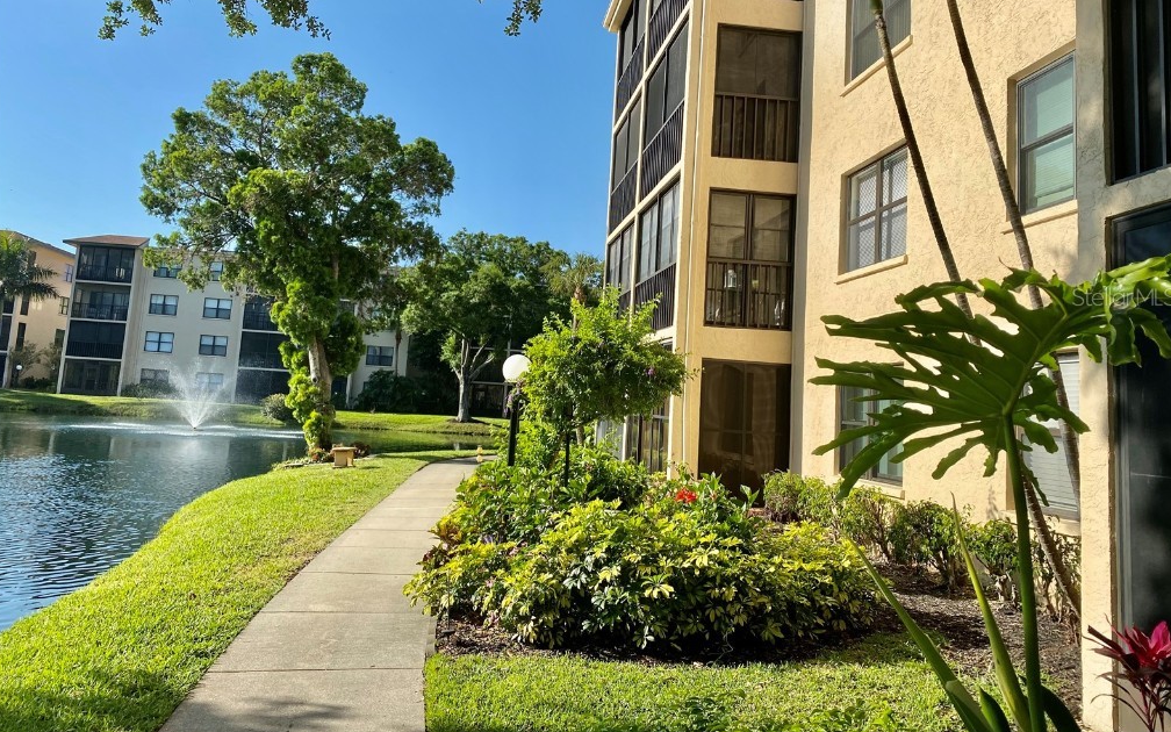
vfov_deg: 44.3
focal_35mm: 28
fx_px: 894
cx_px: 587
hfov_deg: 66.5
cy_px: 296
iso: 32
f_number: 1.8
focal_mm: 4.25
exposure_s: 1/2625
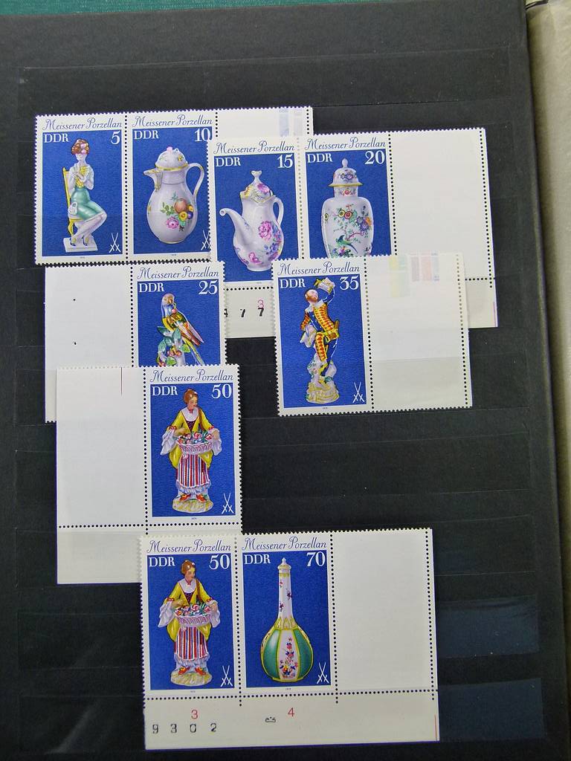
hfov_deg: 33.6
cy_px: 380
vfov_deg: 43.9
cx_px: 286
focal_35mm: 43
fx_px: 946
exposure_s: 1/100
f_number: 3.2
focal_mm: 7.7
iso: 160
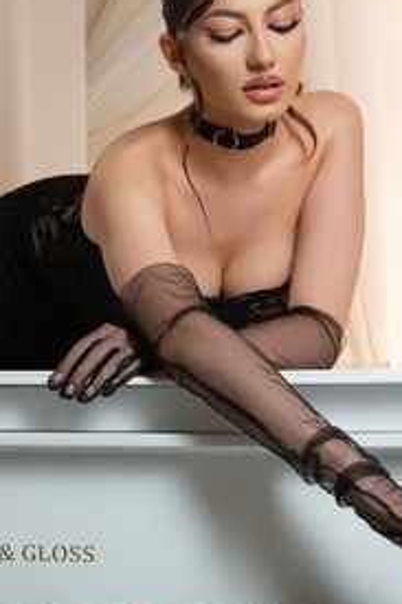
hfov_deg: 14.4
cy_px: 198
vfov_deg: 21.4
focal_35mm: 95
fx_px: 1593
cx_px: 234
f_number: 5.6
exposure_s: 1/200
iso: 2000
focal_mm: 51
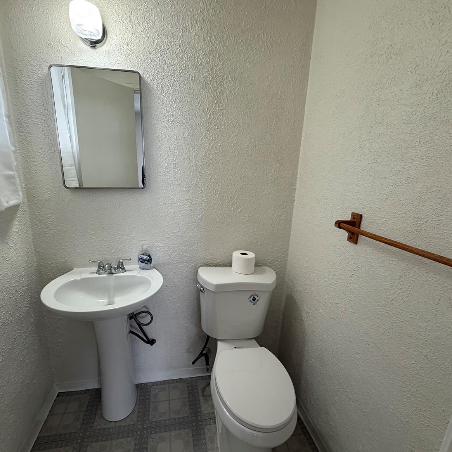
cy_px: 228
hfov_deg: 83.8
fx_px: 251
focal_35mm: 17
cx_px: 206
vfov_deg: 84.0
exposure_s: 1/120
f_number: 2.2
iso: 160
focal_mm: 2.22
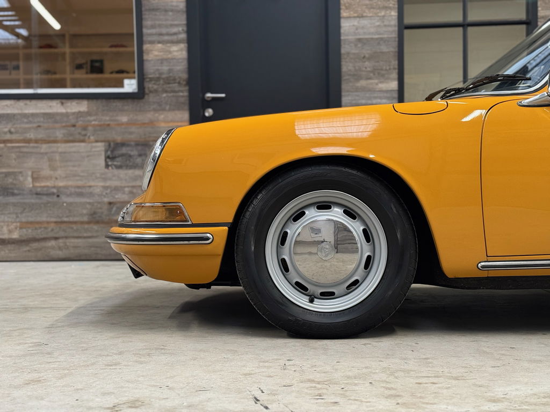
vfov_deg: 30.3
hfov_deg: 39.7
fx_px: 763
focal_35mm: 48
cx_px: 275
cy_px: 206
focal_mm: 6.76
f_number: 1.78
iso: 250
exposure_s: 1/50
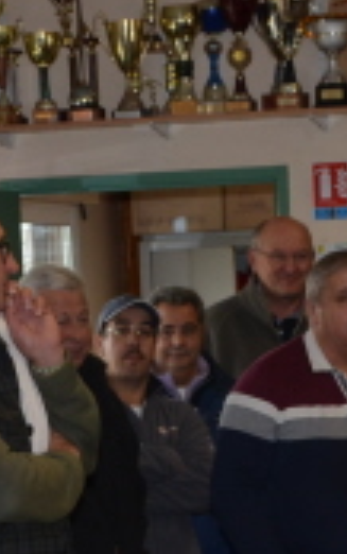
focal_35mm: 236
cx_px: 216
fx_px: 3565
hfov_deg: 5.6
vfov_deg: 8.8
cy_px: 630
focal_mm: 42
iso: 320
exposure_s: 1/60
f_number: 5.6
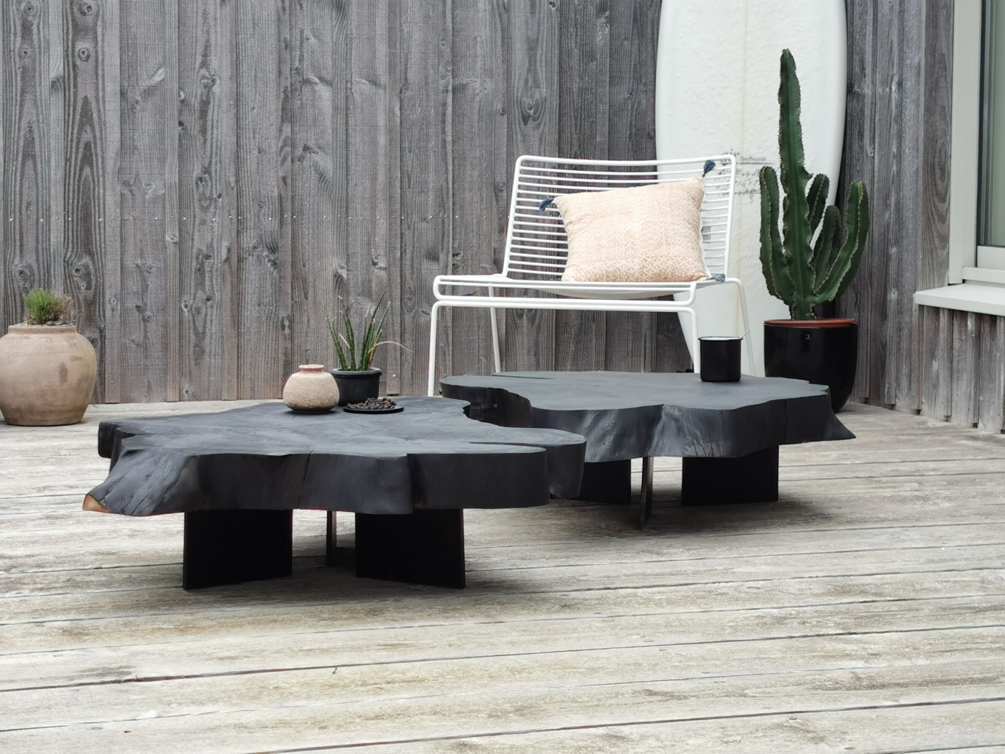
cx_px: 502
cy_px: 377
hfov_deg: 24.1
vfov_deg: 18.2
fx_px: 2352
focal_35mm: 81
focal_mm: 5.56
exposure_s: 1/578
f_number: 1.6
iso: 50
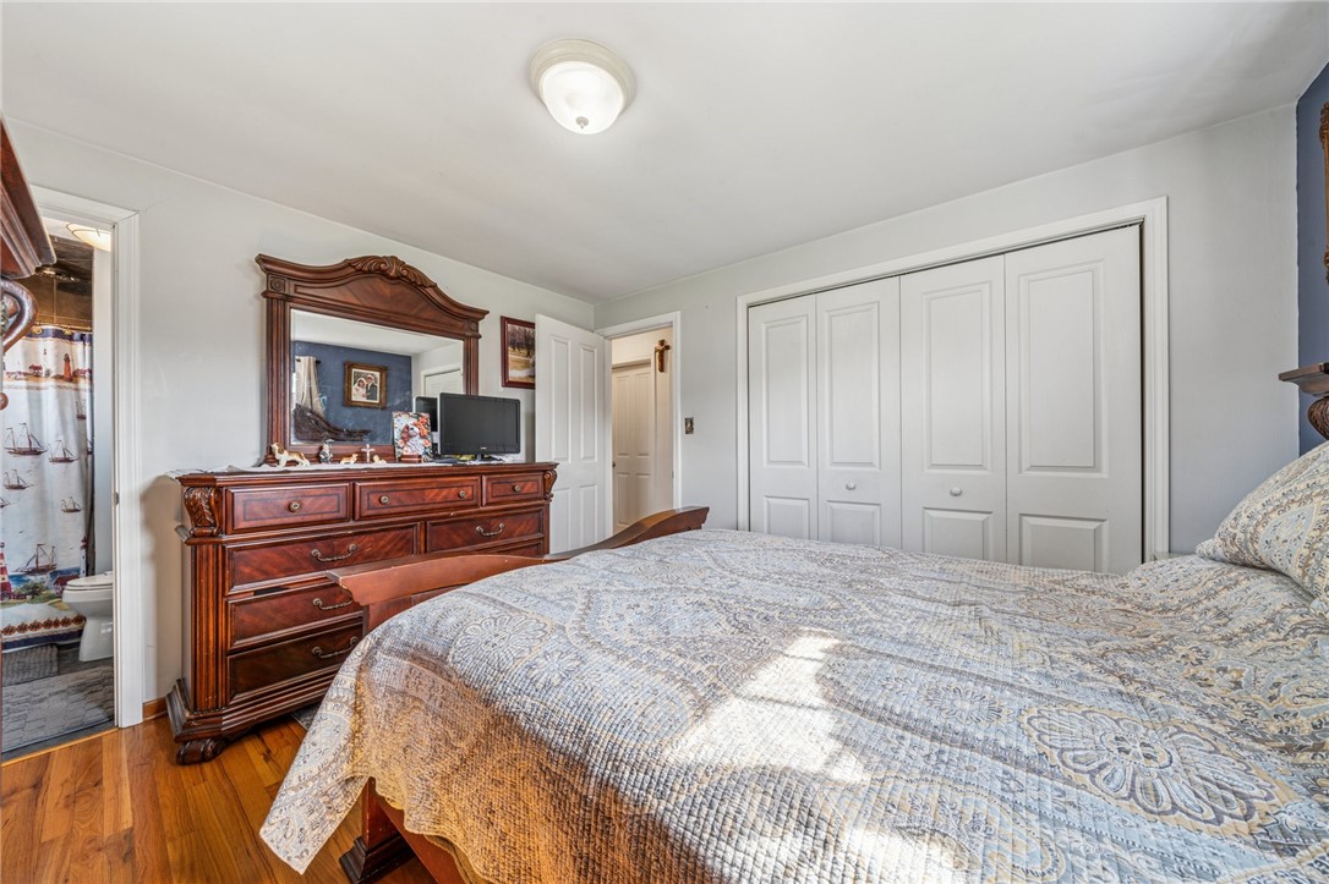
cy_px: 442
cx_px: 664
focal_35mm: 12
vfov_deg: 89.9
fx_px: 443
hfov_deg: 112.6
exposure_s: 1/2.5
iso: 50
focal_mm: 12
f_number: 11
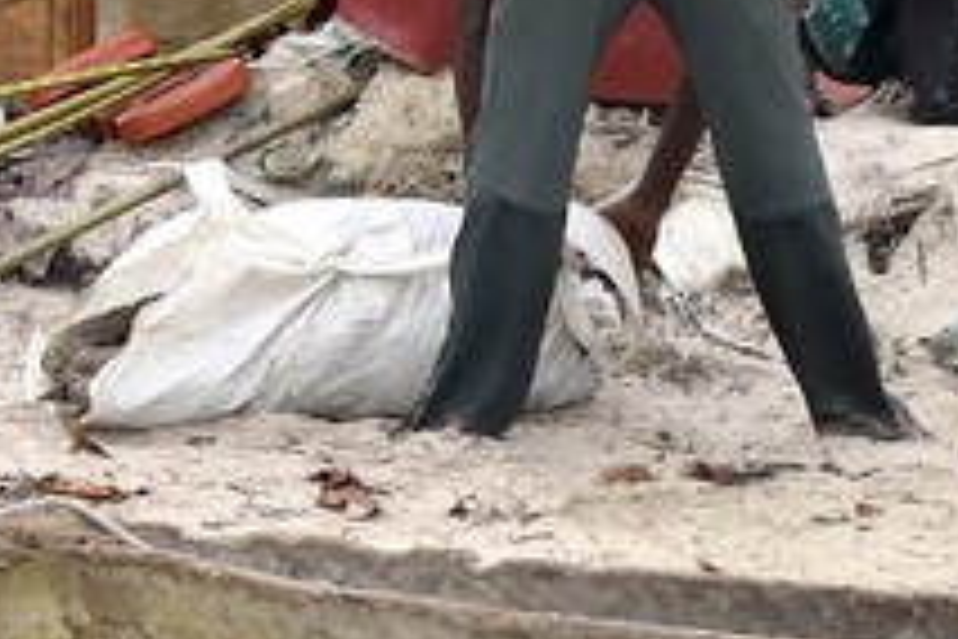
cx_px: -2145
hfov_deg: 2.8
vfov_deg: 1.9
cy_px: -666
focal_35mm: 713
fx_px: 18972
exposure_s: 1/125
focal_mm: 95
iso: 800
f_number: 8
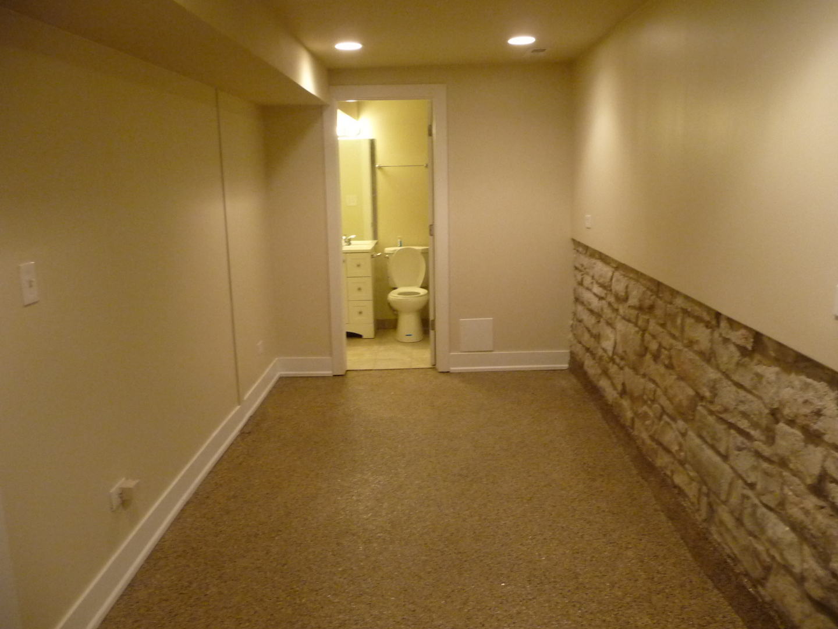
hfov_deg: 63.4
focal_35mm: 28
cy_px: 314
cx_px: 419
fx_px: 678
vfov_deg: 49.7
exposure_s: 1/20
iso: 400
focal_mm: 4.7
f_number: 3.3
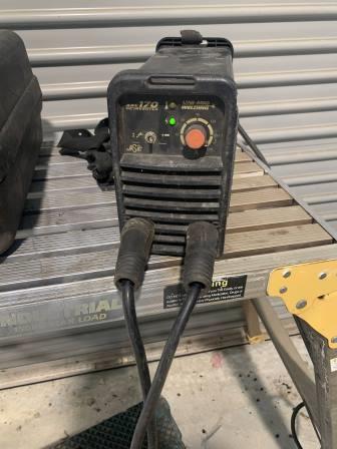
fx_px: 337
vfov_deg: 67.3
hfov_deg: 53.1
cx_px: 168
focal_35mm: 26
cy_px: 224
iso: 125
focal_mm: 4.2
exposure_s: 1/50
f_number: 1.8
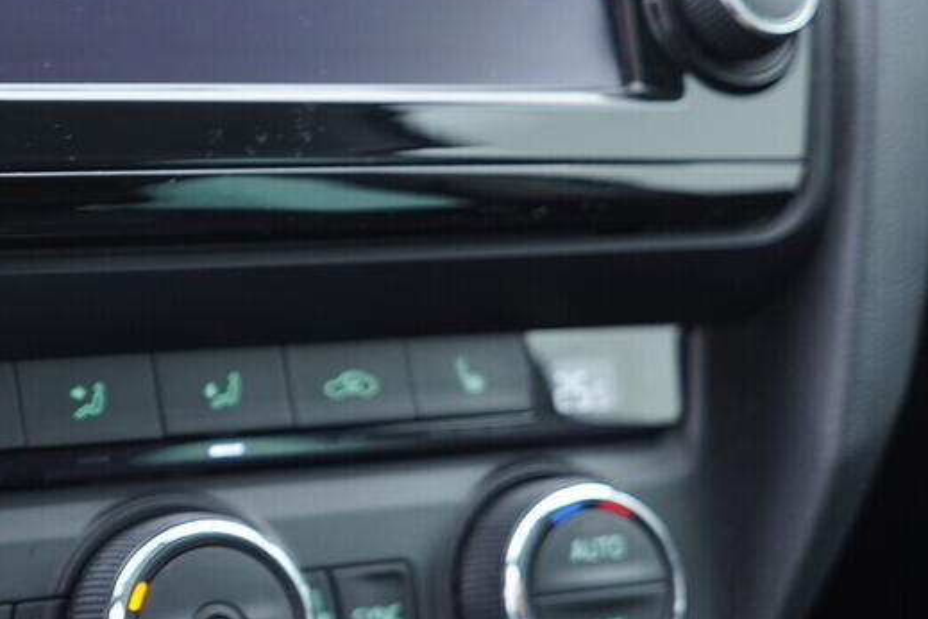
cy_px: 473
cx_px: 70
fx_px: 1830
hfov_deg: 27.3
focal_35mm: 71
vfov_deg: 19.0
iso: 400
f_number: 2.8
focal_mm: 24
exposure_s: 1/40
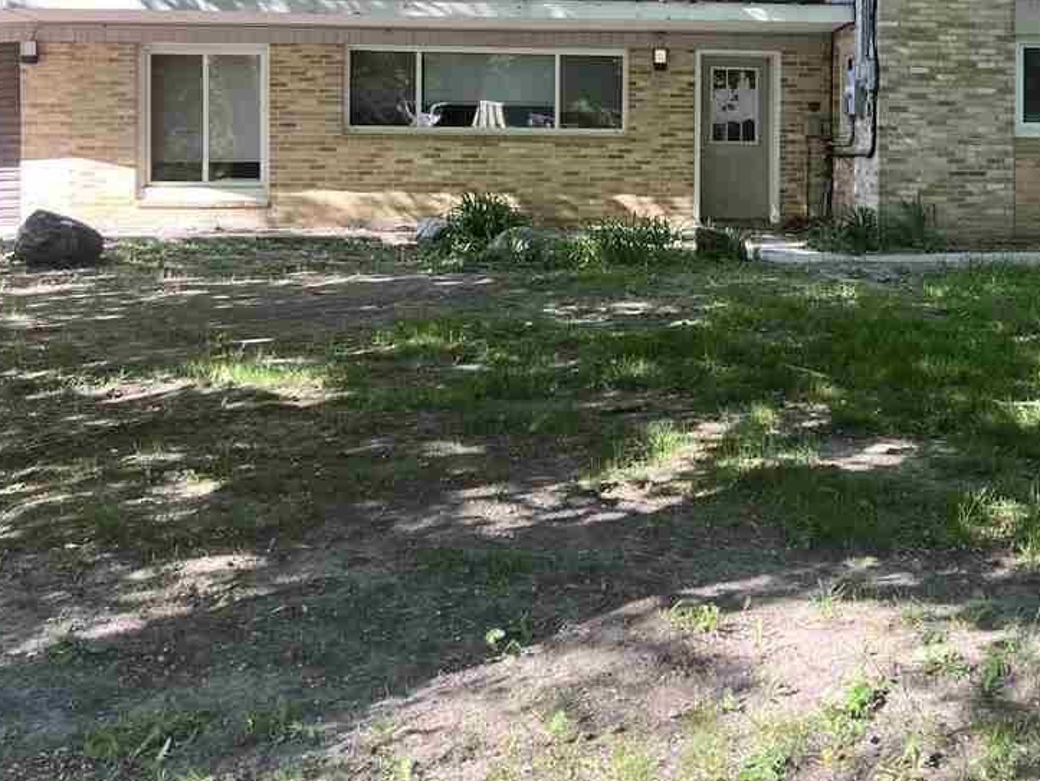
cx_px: 739
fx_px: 1383
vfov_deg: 30.6
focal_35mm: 46
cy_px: 135
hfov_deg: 40.4
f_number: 1.5
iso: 50
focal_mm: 5.7
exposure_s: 1/294
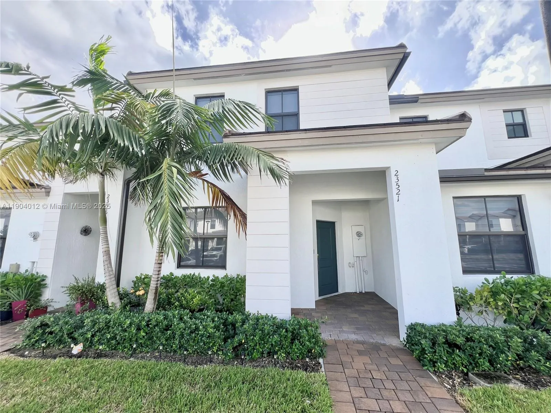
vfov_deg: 89.9
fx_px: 207
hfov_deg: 106.2
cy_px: 206
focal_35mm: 13
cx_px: 276
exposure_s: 1/536
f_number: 1.8
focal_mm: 1.57
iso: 32
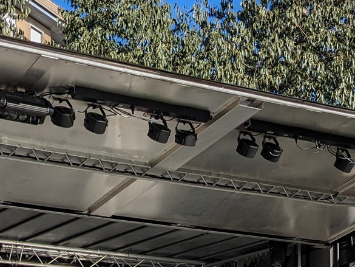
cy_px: 369
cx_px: 154
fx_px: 954
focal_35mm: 93
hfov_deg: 21.1
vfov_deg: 15.0
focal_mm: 4.38
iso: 55
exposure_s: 1/4673
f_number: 1.73
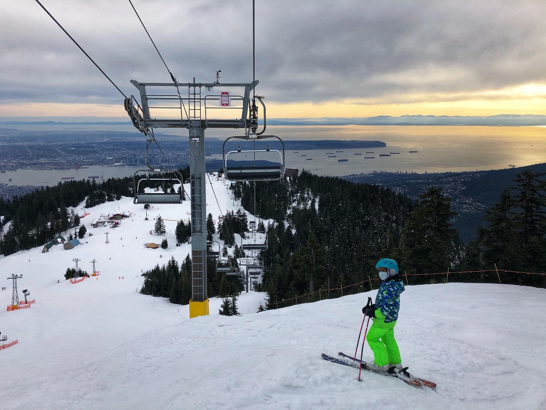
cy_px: 205
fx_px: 442
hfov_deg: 63.4
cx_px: 273
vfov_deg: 49.7
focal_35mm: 28
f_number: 1.8
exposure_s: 1/1230
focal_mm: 3.99
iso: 20
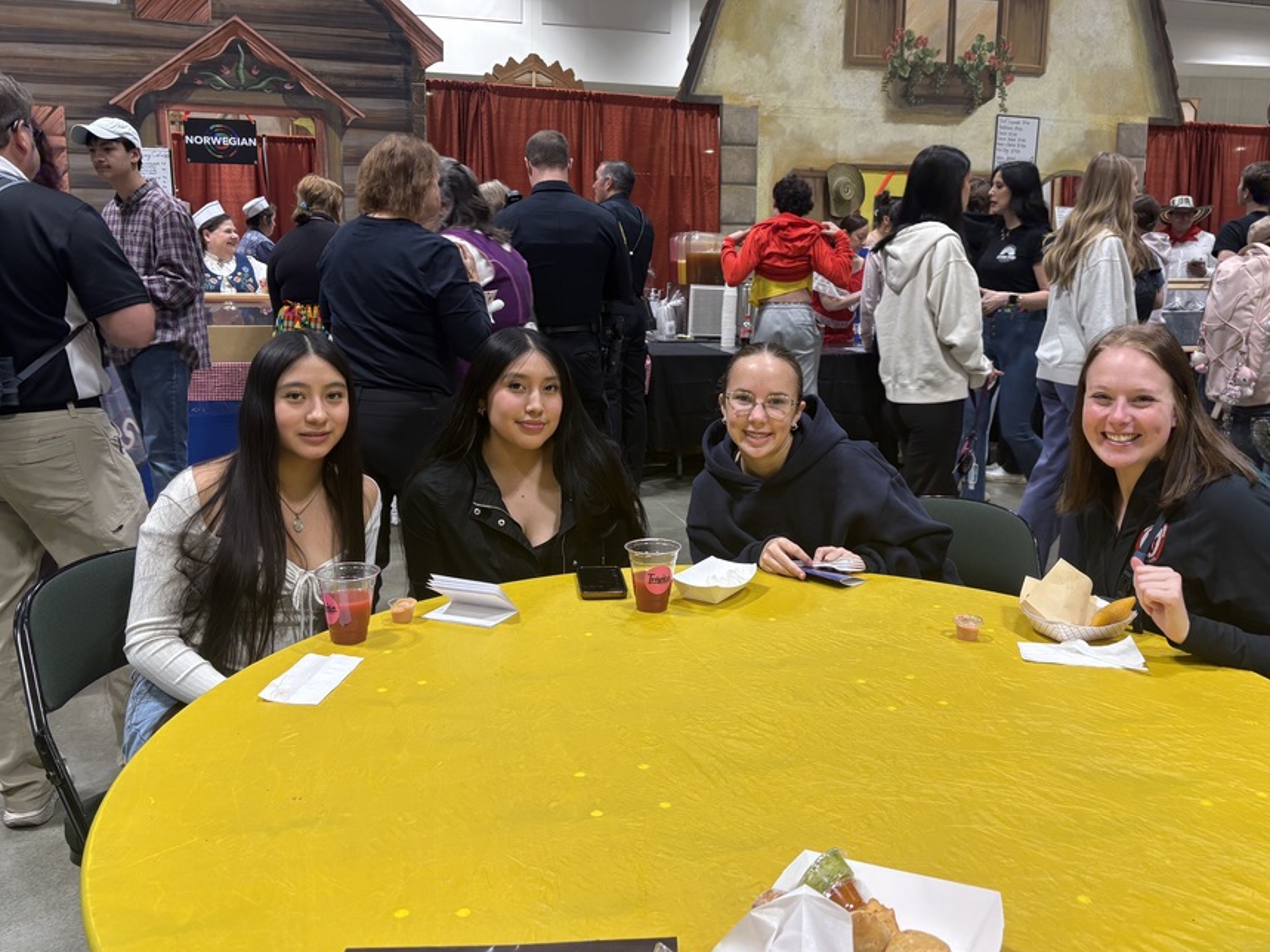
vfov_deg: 45.4
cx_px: 702
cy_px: 430
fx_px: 1137
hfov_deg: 58.2
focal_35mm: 31
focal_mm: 5.96
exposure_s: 1/60
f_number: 1.6
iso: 80
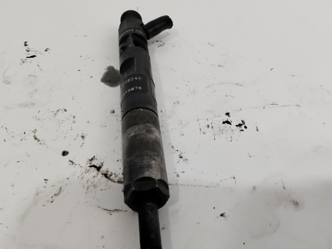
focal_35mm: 33
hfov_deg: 55.3
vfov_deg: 42.9
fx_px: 317
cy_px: 126
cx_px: 163
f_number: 2
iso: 50
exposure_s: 1/173
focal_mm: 2.78
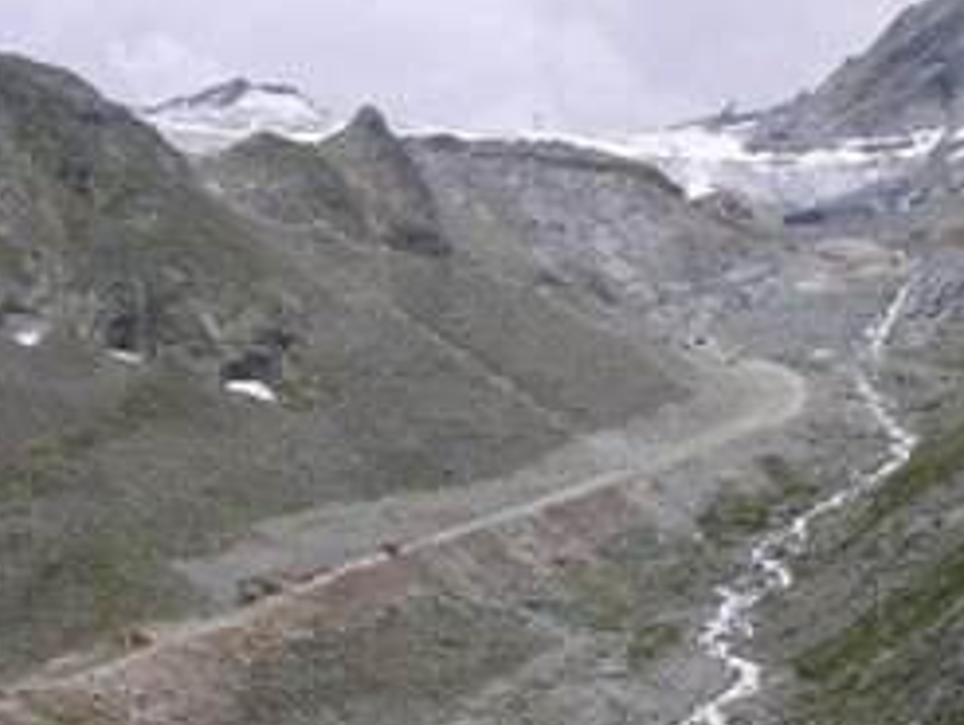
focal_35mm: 94
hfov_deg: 20.8
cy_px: 388
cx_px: 486
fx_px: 2620
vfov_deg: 15.8
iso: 50
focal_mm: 15
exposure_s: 1/81.4
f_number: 4.5
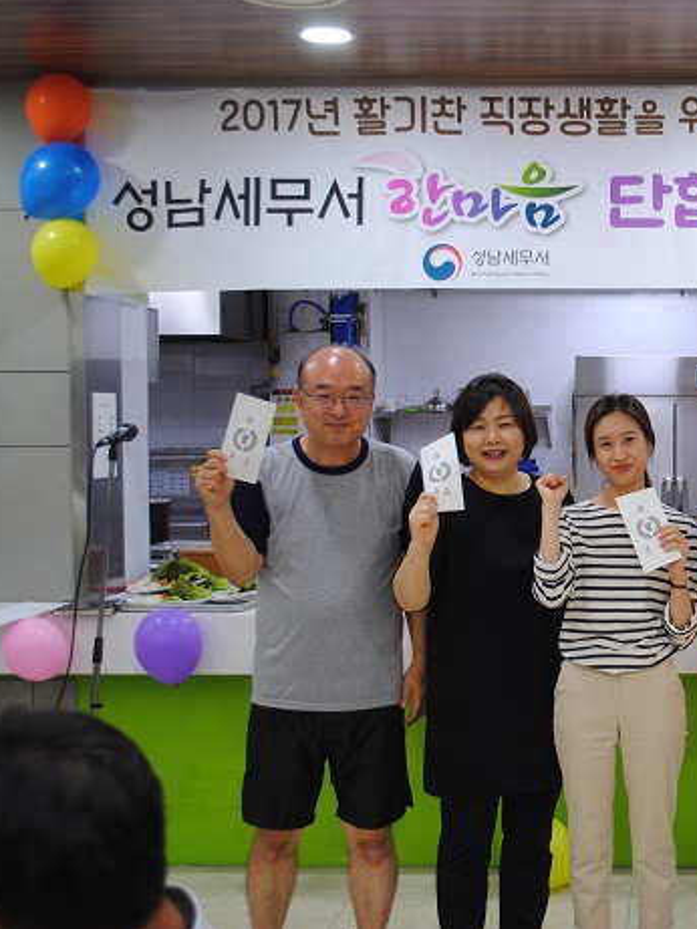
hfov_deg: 24.5
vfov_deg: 33.8
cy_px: 461
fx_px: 1530
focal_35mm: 57
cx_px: 691
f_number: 4.2
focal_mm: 26
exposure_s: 1/30
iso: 360
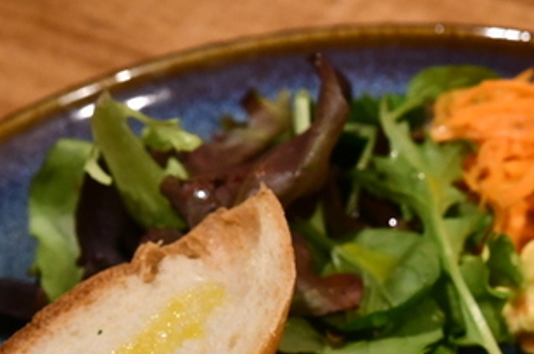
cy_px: 477
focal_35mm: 164
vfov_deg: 8.2
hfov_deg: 12.5
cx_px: 409
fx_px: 2429
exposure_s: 1/125
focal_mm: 35
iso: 1000
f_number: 5
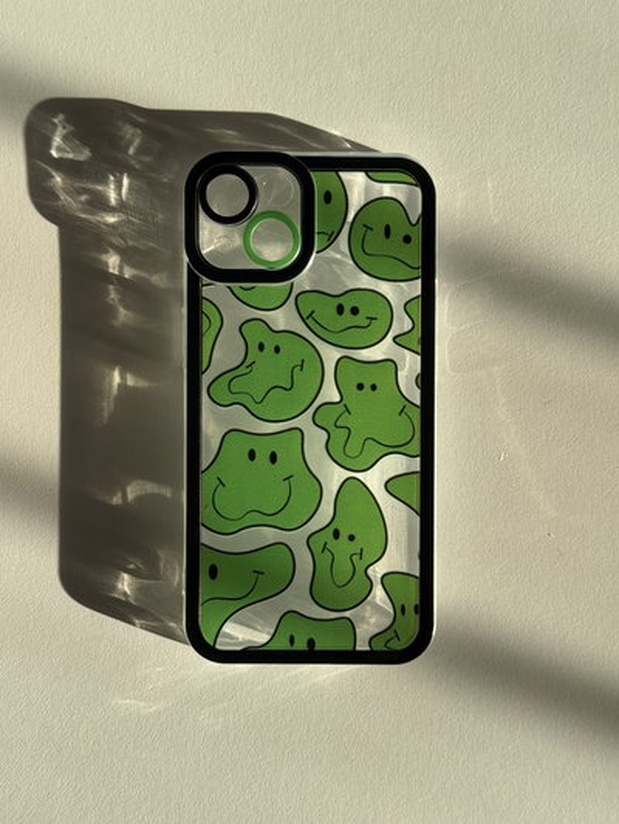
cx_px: 310
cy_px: 412
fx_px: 1144
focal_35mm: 48
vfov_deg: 39.6
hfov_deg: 30.3
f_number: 1.78
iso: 64
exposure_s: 1/2513
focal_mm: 6.76
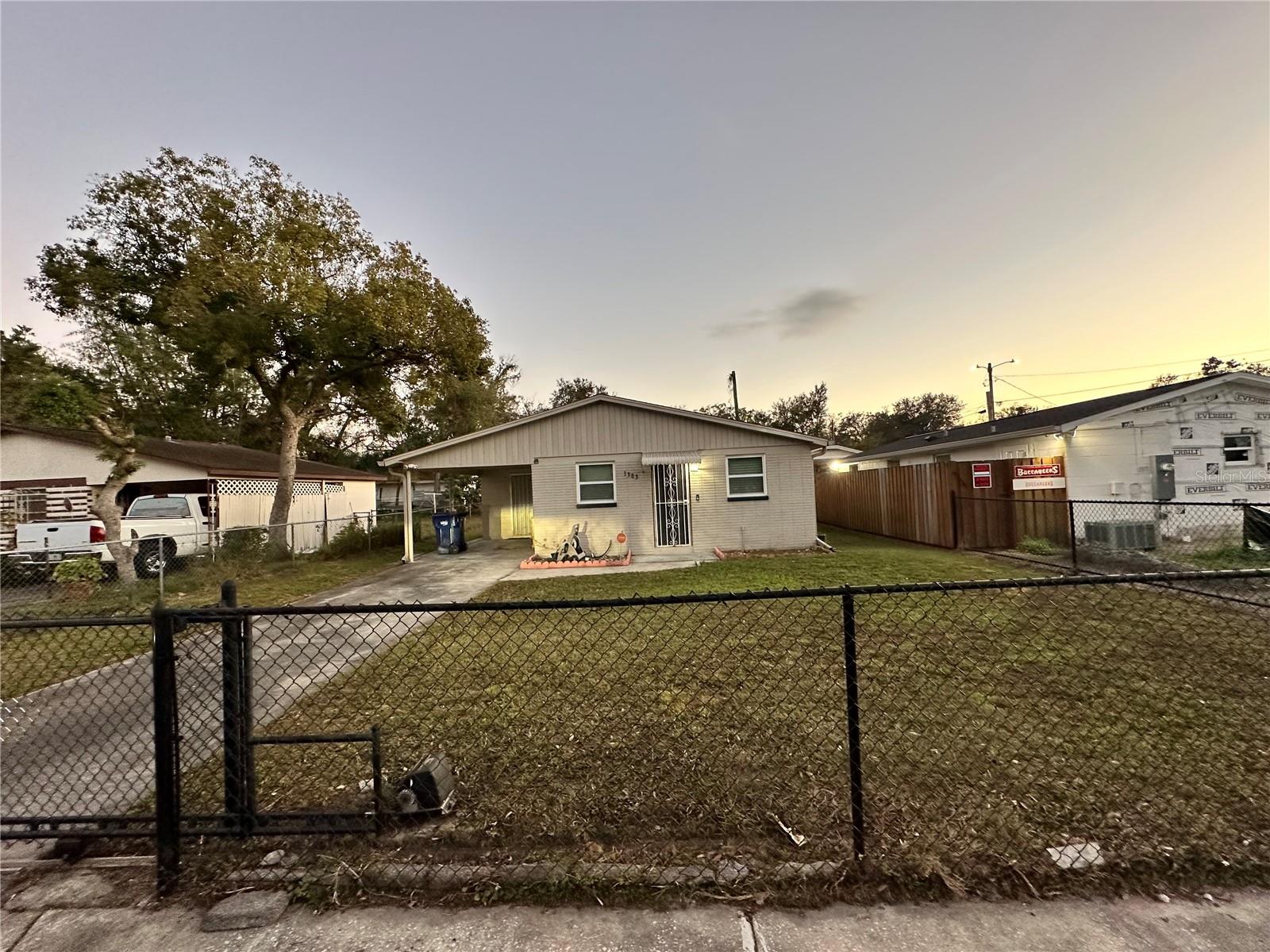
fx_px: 514
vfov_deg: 85.7
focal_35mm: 14
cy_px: 476
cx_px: 635
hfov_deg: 102.1
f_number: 2.2
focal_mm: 2.22
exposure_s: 1/120
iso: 320
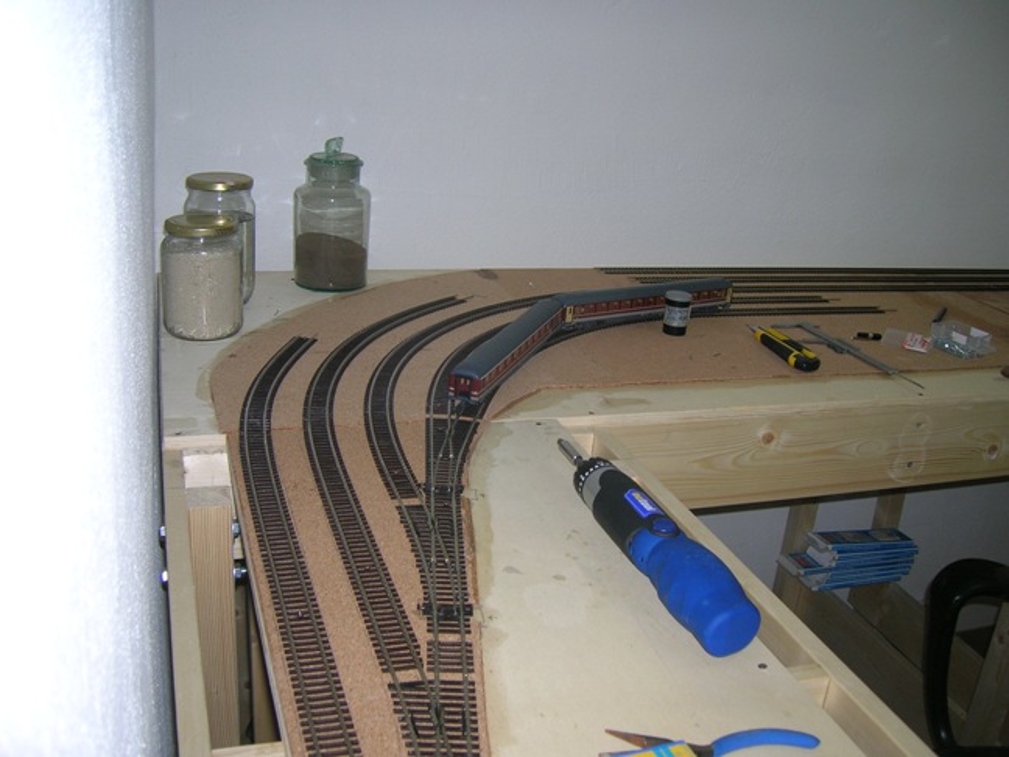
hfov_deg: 54.0
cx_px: 504
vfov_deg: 41.8
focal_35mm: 34
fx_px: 991
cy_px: 378
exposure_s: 1/60.1
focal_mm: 5.7
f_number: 2.9
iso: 50
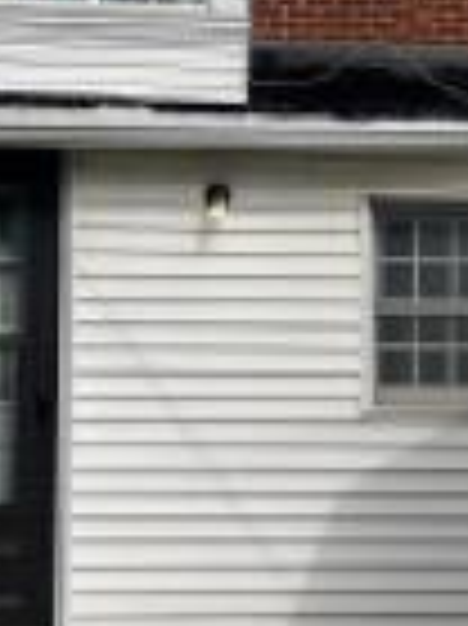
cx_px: 396
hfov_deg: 12.3
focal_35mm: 120
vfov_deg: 16.3
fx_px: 2166
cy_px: 149
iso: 32
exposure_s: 1/7407
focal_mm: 5.1
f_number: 1.6
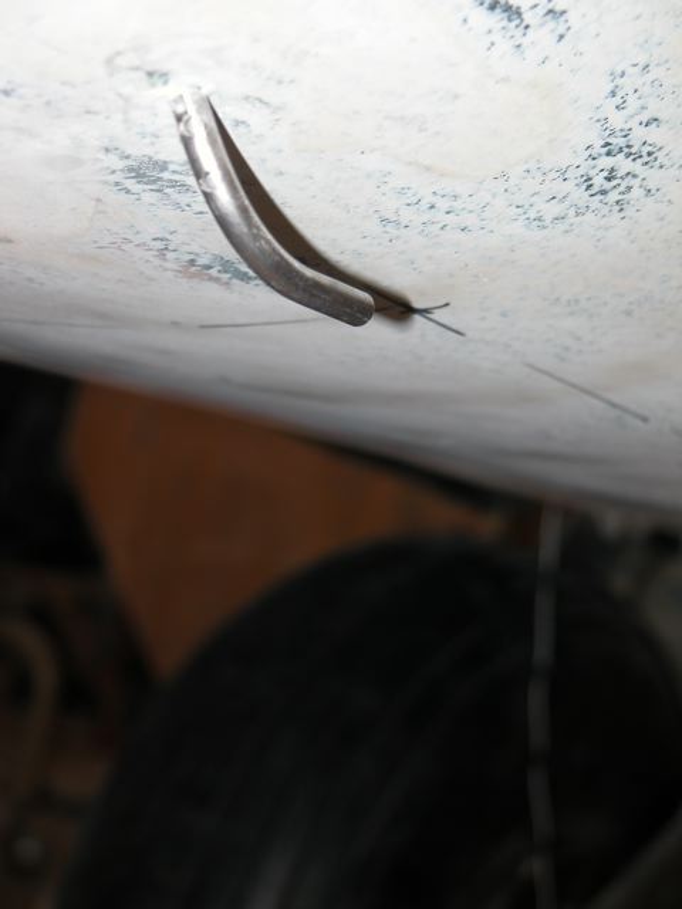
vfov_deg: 17.0
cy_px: 454
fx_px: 3047
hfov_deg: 12.8
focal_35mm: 116
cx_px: 341
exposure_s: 1/125
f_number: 3.7
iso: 100
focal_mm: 29.5
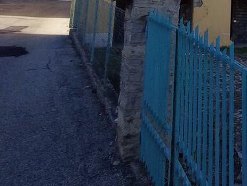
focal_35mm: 75
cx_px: 283
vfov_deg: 18.9
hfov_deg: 24.0
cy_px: -18
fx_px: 535
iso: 113
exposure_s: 1/782
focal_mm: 1.65
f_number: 2.2
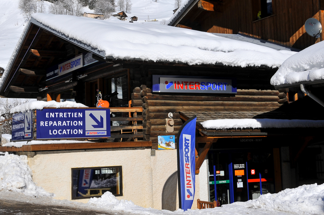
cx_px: 137
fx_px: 509
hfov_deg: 35.2
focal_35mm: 57
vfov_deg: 23.8
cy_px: 78
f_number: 7.1
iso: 125
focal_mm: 29
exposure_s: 1/1250
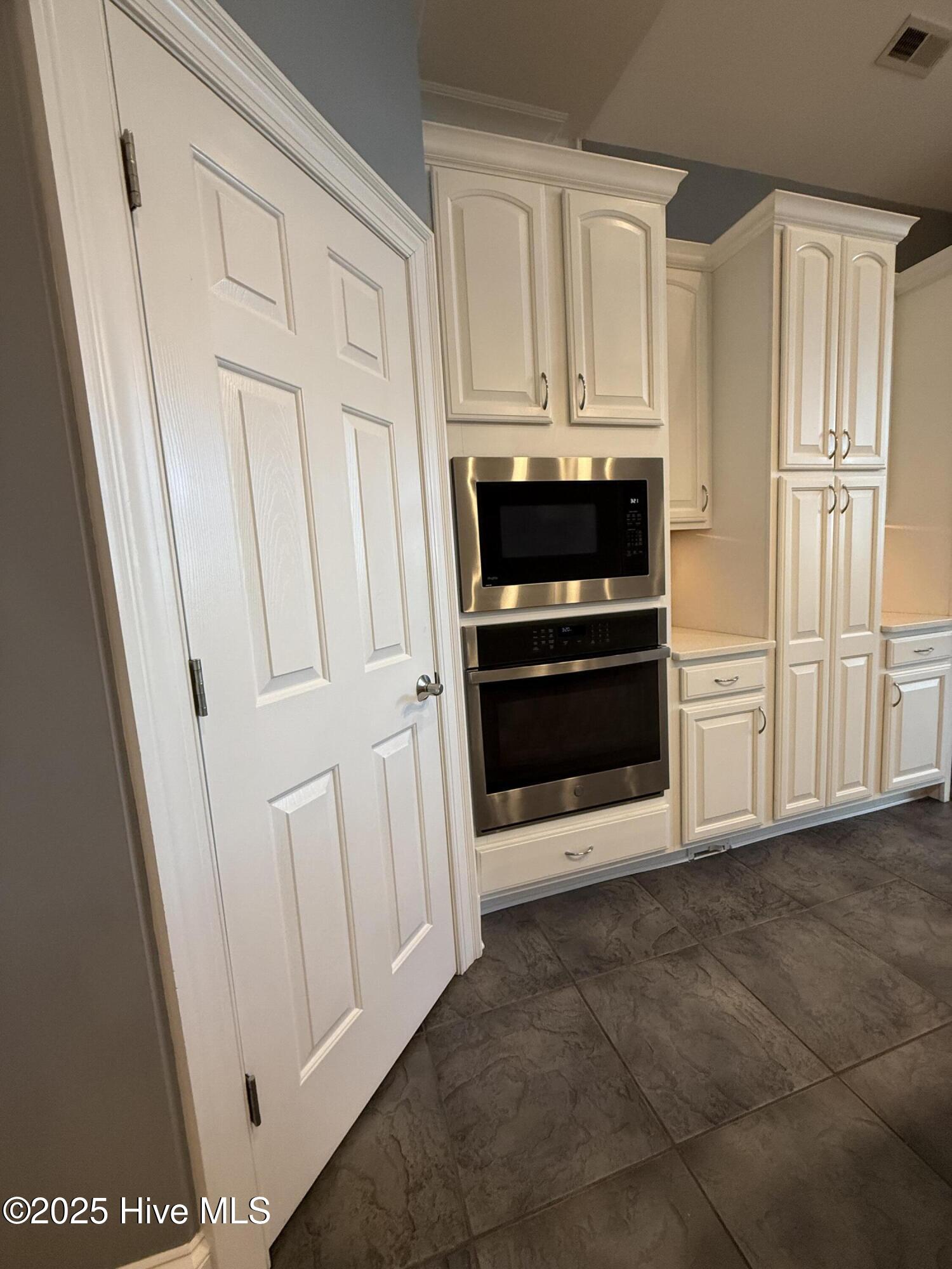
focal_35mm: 14
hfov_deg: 85.7
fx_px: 513
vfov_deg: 102.1
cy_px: 634
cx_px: 476
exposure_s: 1/120
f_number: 2.2
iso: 320
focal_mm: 2.22
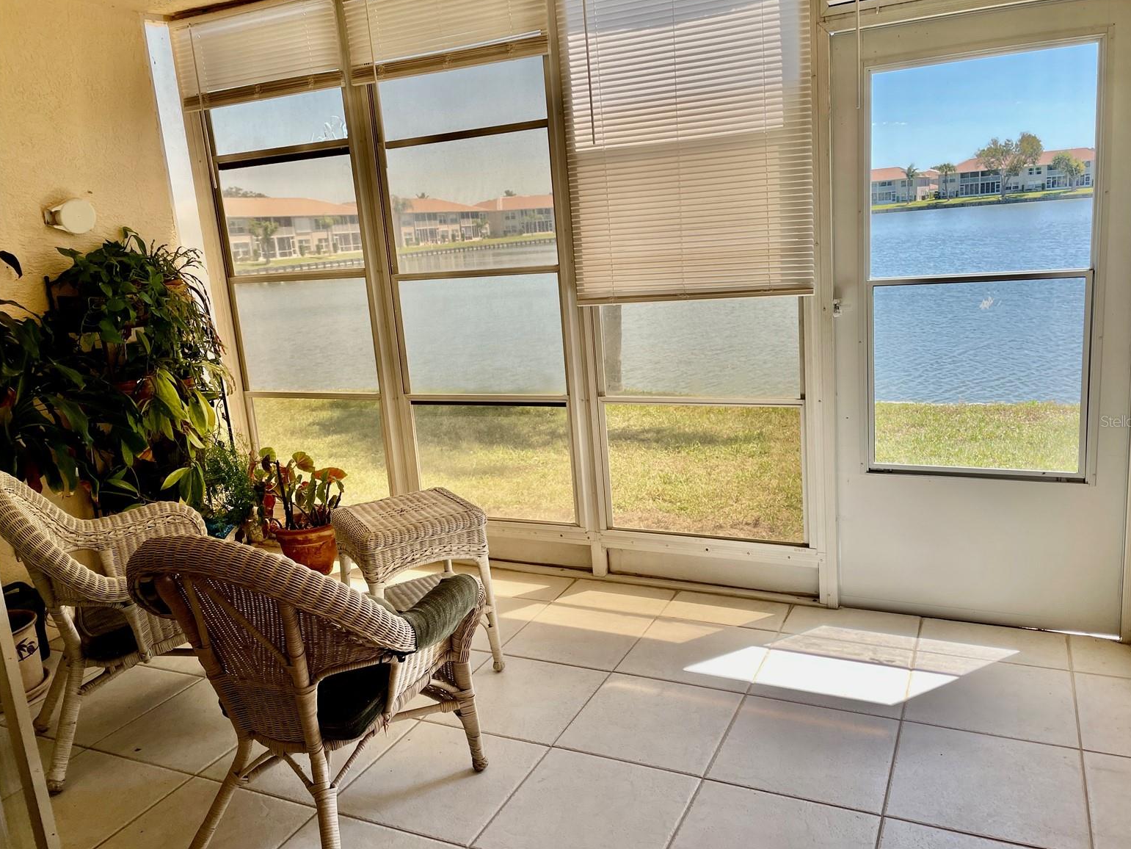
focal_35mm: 27
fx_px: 882
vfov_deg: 51.4
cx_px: 583
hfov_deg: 65.3
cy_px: 421
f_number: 1.6
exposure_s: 1/504
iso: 32
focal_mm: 4.2
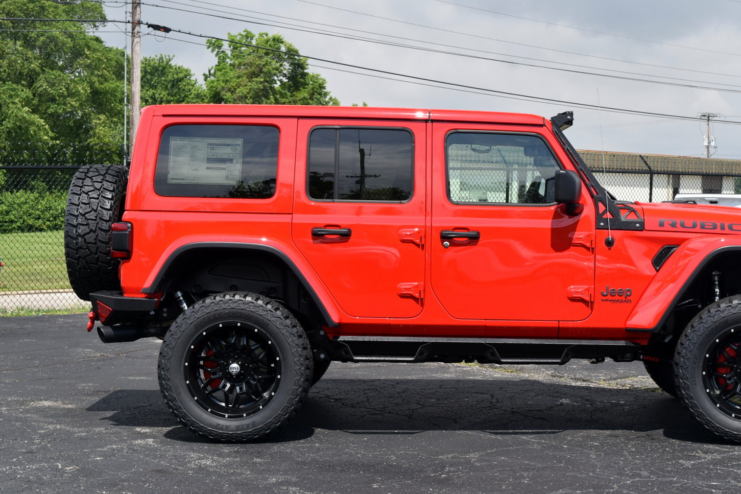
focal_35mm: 67
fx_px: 1372
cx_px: 468
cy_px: 260
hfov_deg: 30.1
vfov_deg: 20.4
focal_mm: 35
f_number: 8
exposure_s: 1/250
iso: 250
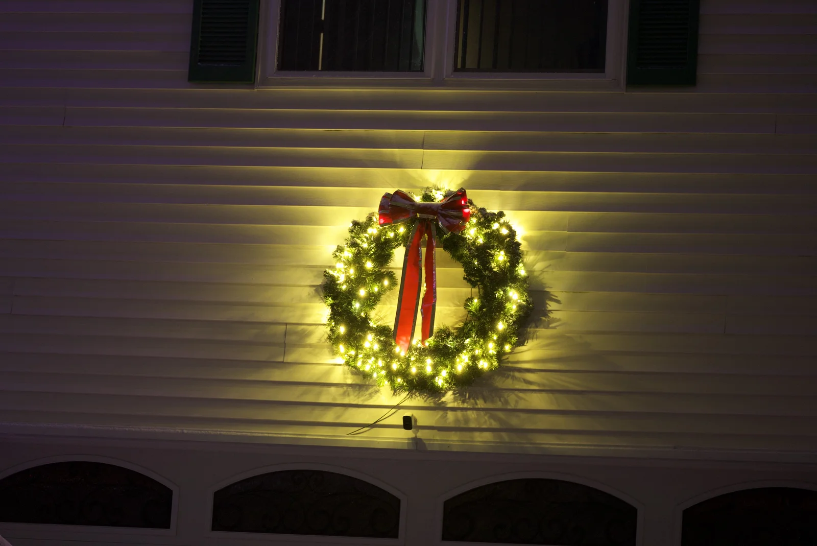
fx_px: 3315
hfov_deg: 14.0
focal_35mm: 146
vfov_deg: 9.4
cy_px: 273
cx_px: 408
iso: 800
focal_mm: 146
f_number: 2.8
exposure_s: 1/13
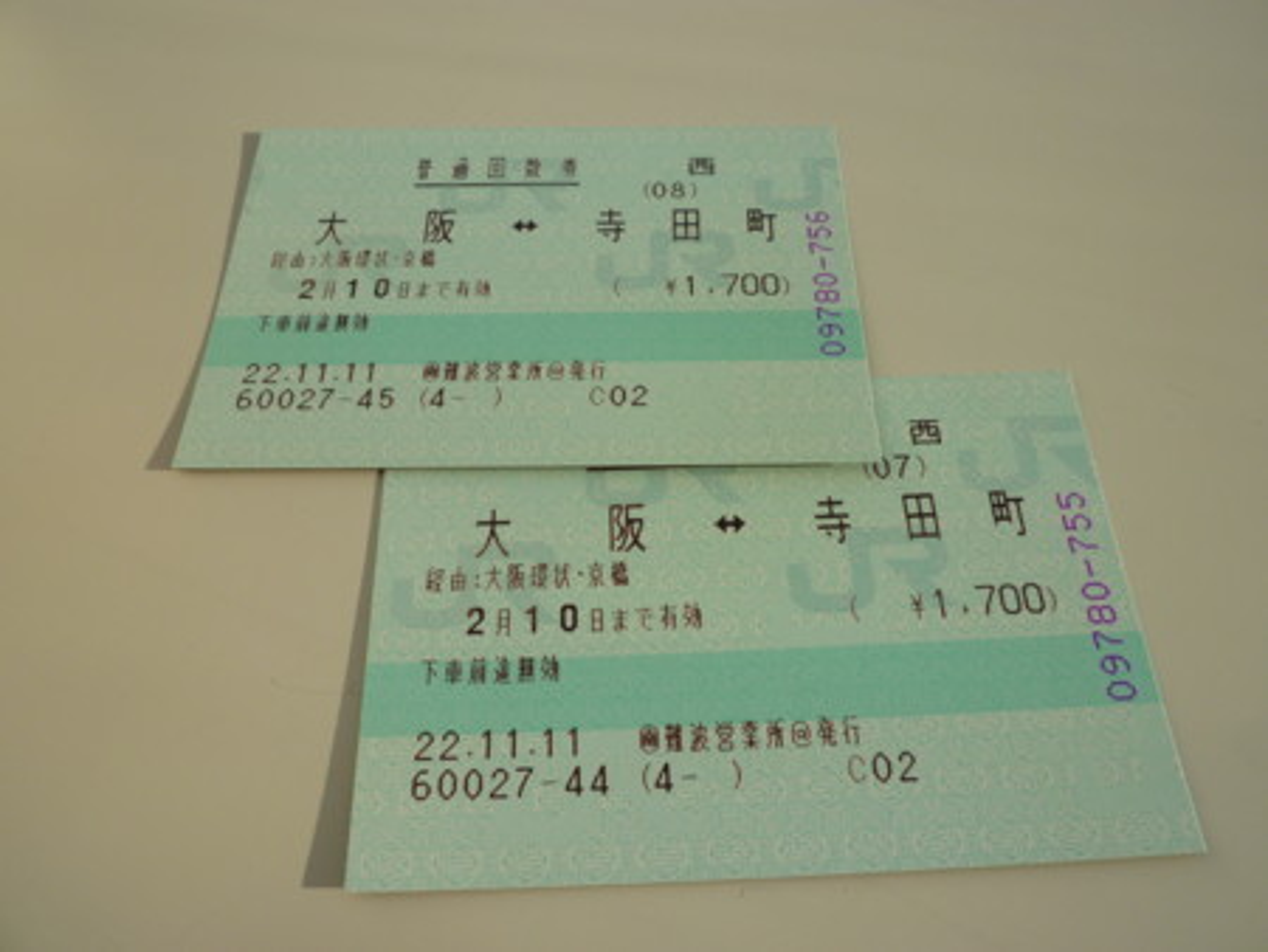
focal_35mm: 25
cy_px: 476
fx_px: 916
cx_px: 634
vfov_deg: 54.9
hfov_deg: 69.4
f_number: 4.5
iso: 80
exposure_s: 1/400
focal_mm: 4.5
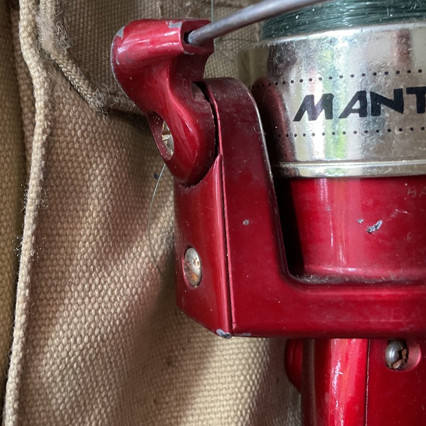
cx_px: 195
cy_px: 164
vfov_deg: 36.6
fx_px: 640
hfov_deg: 36.8
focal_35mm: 46
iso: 250
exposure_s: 1/60
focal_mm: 3
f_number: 1.8
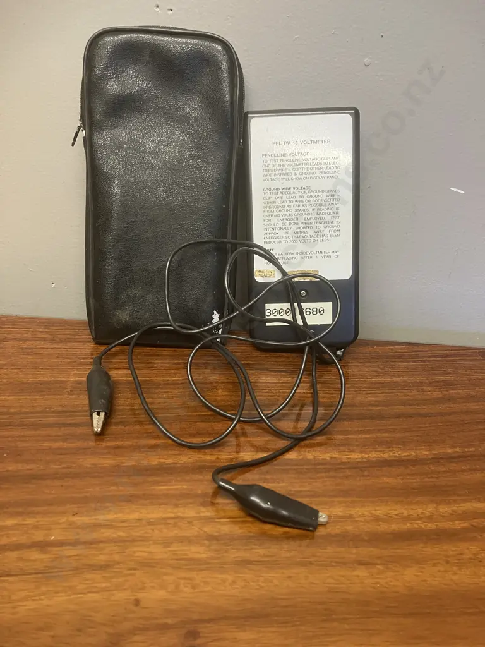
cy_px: 324
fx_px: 523
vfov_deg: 63.4
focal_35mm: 28
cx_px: 242
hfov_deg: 49.7
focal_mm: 3.99
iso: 125
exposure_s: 1/50
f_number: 1.8
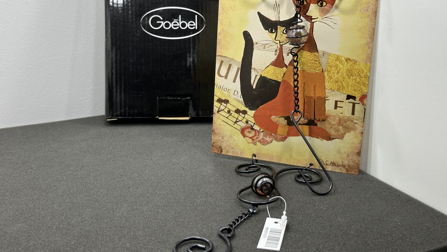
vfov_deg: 22.6
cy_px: 96
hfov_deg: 39.2
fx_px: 628
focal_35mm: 53
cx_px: 226
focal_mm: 6.86
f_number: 1.78
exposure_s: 1/116
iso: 80
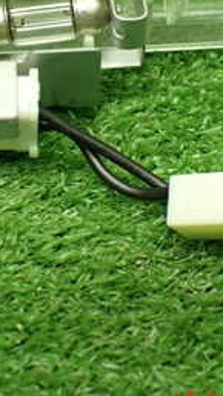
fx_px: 799
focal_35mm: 76
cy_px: 80
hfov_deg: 15.8
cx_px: 74
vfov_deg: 27.3
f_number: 2.3
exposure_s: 1/125
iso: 800
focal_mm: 5.4
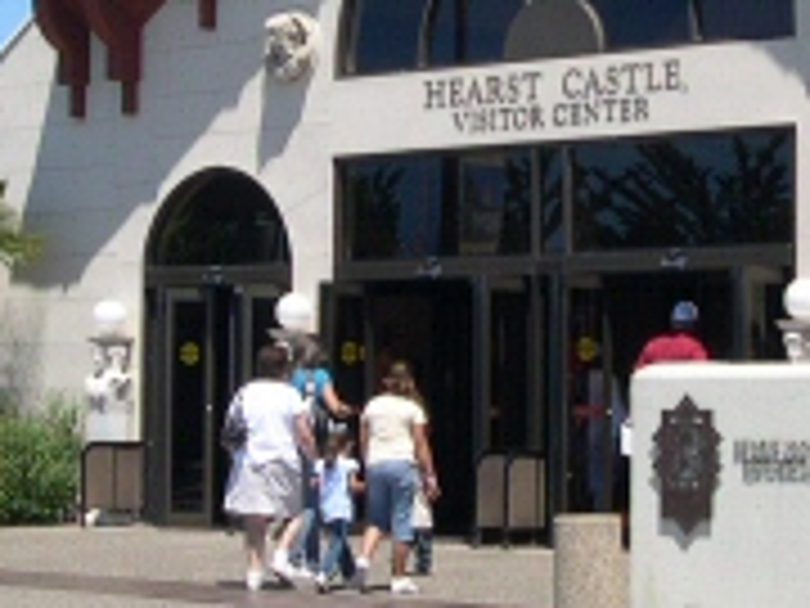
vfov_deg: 12.3
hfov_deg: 16.4
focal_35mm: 120
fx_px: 2808
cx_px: 450
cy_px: 167
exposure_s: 1/177
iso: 100
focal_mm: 8
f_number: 7.6
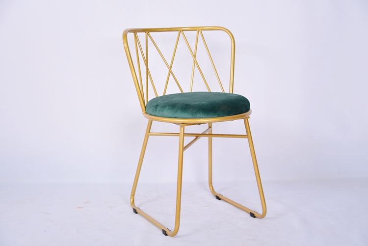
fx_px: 532
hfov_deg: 38.2
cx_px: 184
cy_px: 123
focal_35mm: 52
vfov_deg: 26.0
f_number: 4.2
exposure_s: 1/10
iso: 125
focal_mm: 52
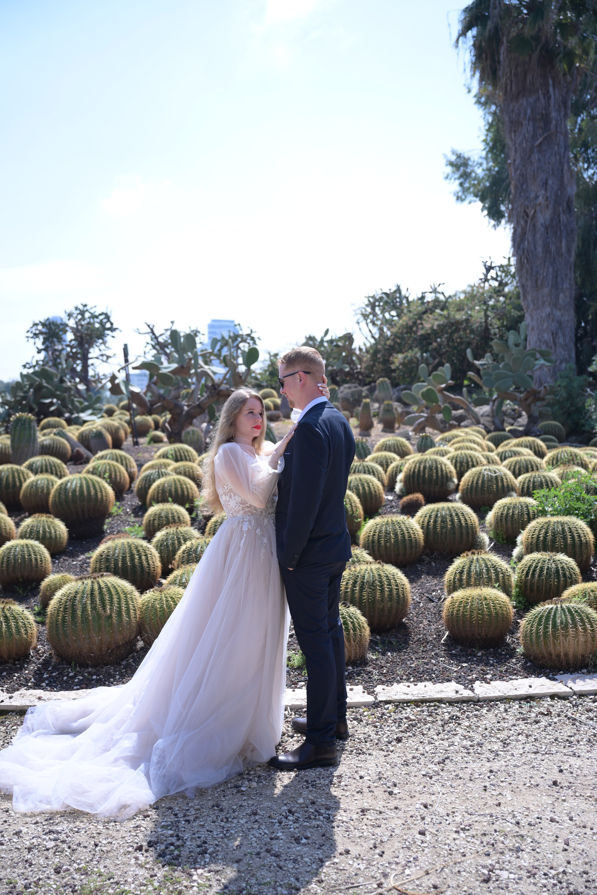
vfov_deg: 51.9
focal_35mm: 37
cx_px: 298
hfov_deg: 36.0
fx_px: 919
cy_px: 448
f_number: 3.2
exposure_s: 1/1000
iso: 100
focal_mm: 37
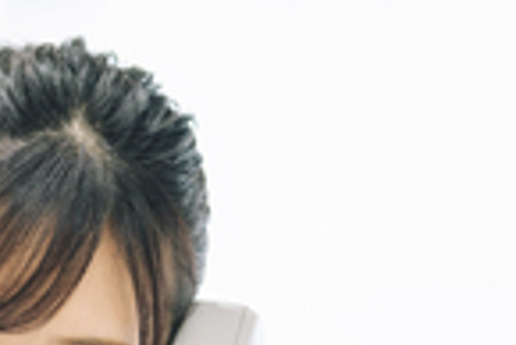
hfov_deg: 4.4
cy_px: 672
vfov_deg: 3.0
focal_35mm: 463
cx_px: -36
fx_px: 6643
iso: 320
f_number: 1.8
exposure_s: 1/200
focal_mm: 105
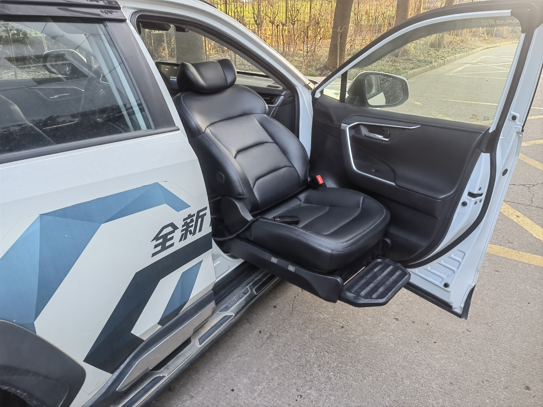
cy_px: 204
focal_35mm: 27
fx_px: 424
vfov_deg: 51.4
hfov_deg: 65.3
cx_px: 272
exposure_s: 1/167
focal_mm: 5.54
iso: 320
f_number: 1.8
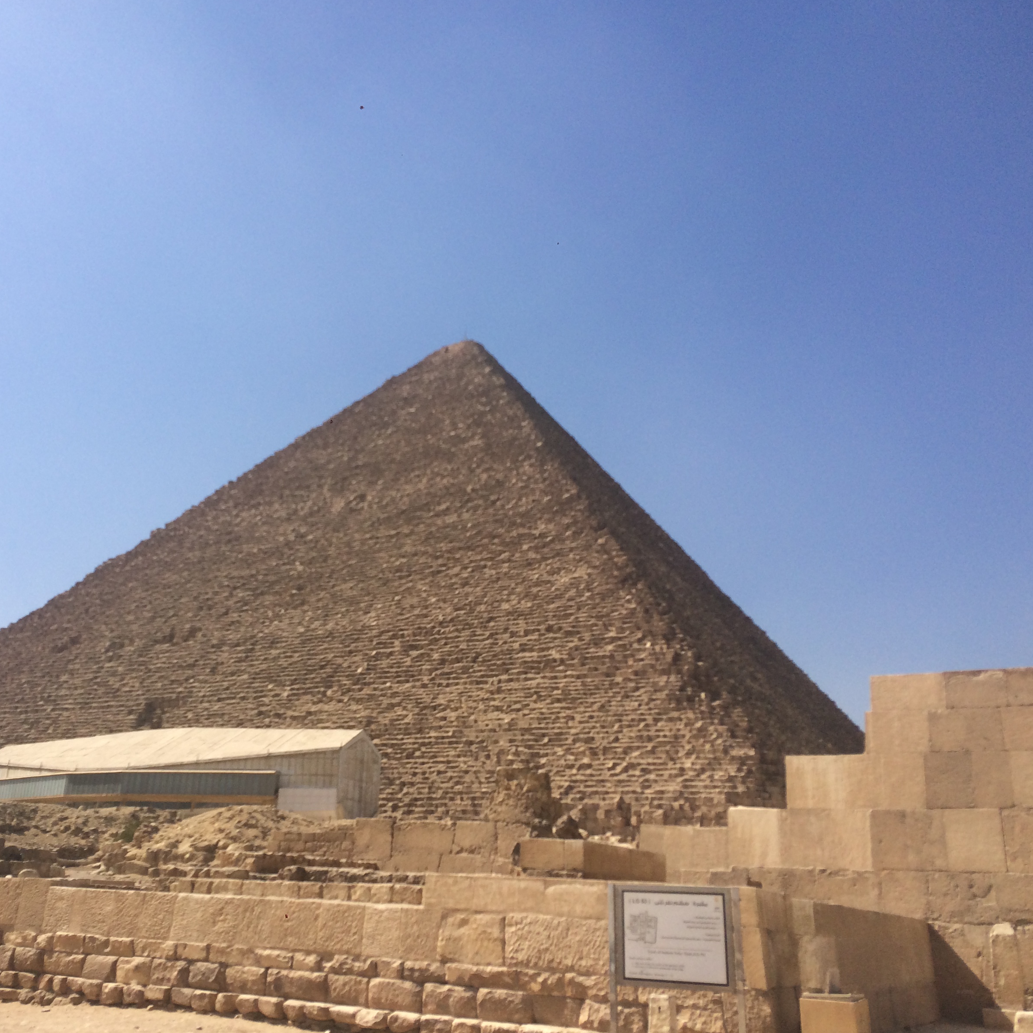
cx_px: 405
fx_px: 1182
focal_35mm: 35
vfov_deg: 47.2
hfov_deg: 46.9
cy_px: 519
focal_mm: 4.15
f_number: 2.2
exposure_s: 1/3731
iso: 32
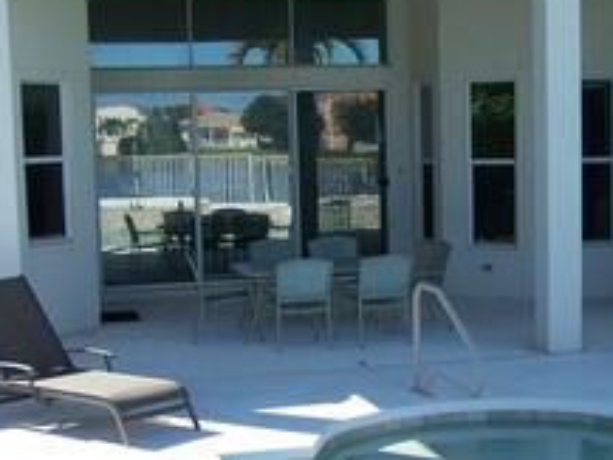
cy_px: 291
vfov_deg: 21.0
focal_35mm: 70
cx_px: 401
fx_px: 1240
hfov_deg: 27.6
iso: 80
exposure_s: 1/800
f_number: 2.8
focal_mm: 6.3
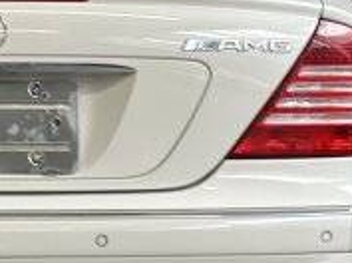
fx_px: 1766
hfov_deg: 11.3
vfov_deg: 8.5
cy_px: 169
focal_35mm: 174
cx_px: -4
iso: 64
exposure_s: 1/50
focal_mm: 6.86
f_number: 1.78
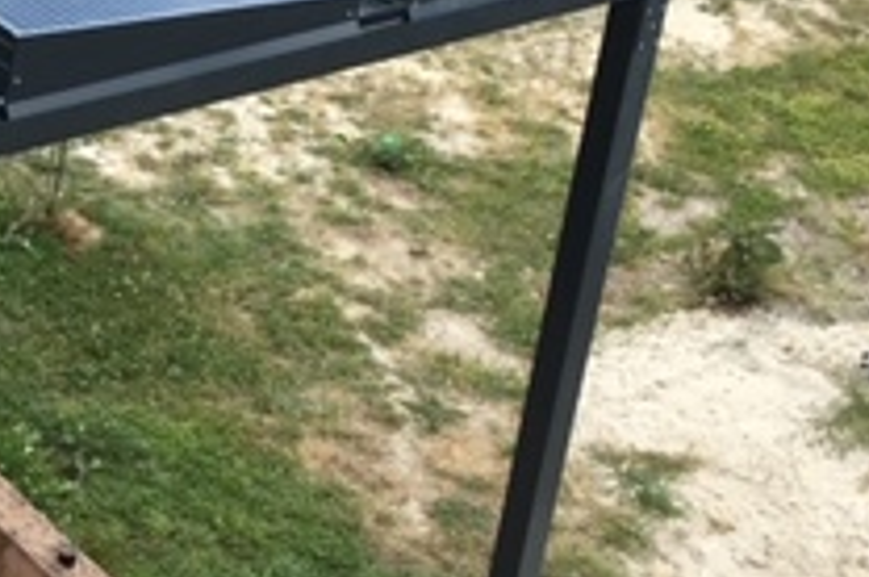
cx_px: -267
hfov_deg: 20.1
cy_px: 0
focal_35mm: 93
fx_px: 2241
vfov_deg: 14.4
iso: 25
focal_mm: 4.15
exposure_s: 1/625
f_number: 2.2
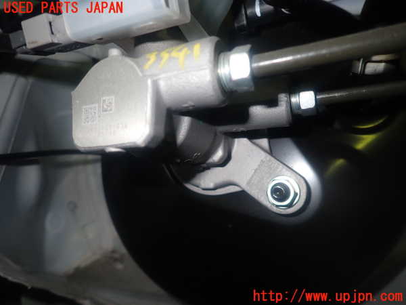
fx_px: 293
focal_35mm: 25
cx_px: 203
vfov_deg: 54.9
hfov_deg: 69.4
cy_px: 152
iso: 200
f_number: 5.6
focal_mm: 4.5
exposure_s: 1/30
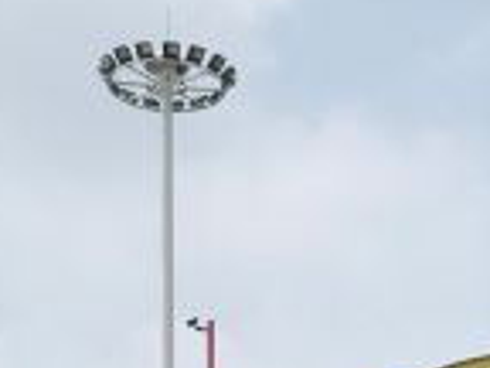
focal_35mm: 136
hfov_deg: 14.4
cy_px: 543
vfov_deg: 10.5
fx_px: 1925
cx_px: 405
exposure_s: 1/3831
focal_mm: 3.99
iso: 20
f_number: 1.8
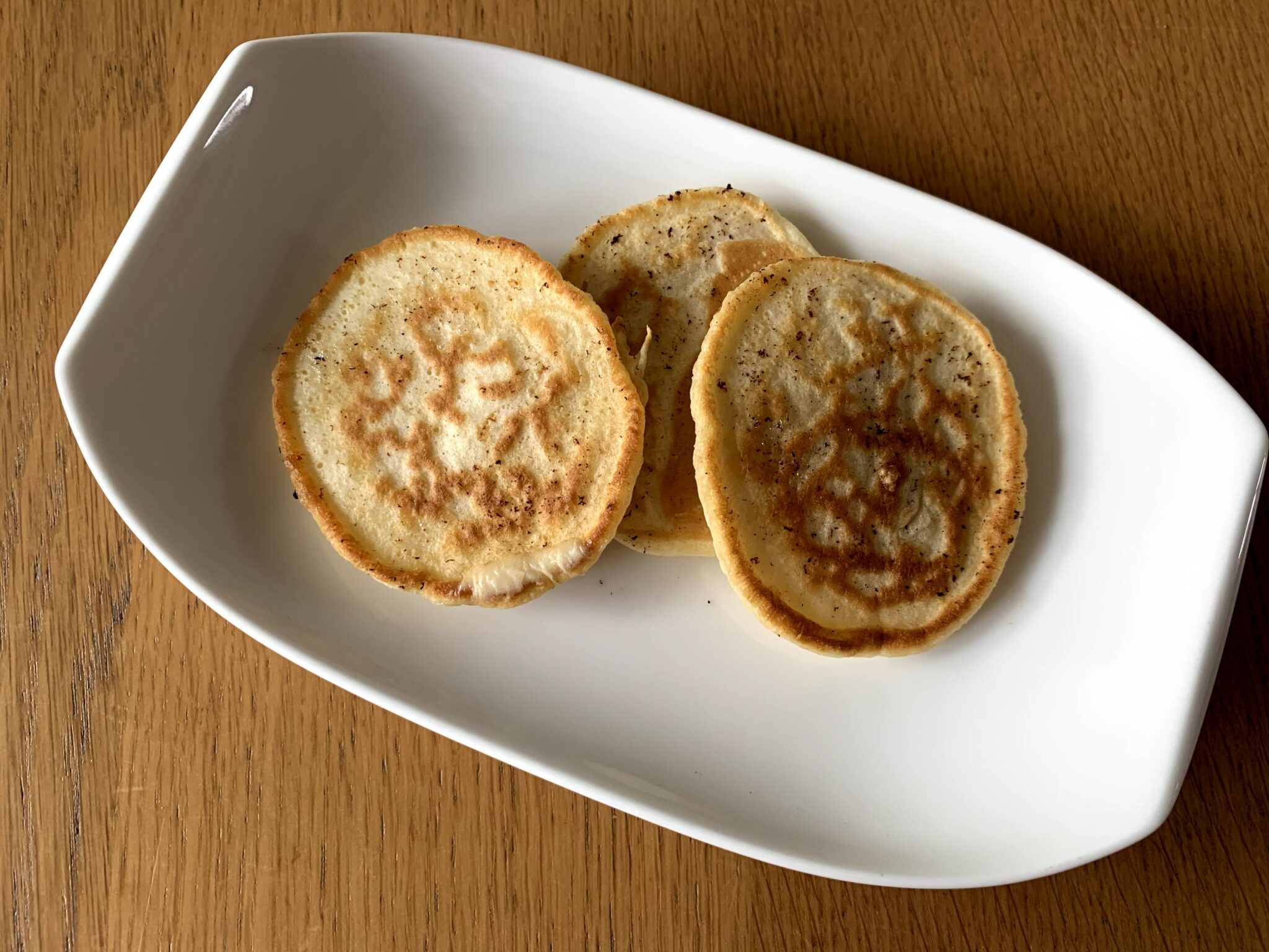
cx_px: 634
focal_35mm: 26
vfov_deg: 53.1
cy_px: 476
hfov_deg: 67.3
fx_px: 953
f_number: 1.8
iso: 100
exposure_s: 1/74
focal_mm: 4.25
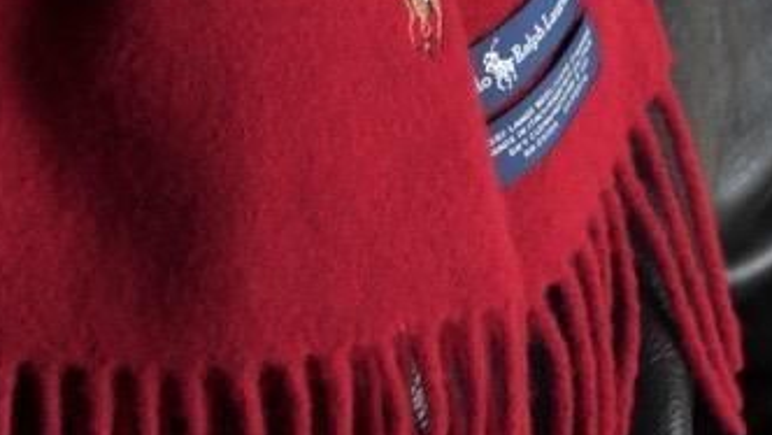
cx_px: 133
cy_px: -6
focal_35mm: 235
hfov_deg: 9.1
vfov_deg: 5.2
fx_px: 4812
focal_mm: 42
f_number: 3.9
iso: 1600
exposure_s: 1/100
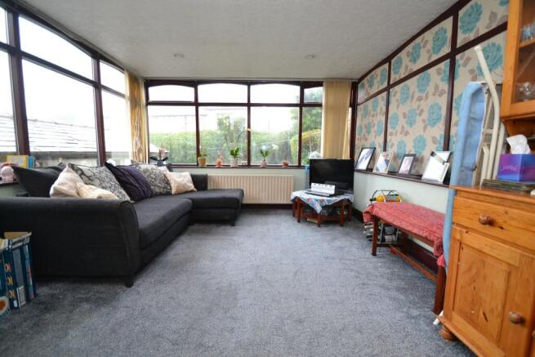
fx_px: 223
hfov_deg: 100.4
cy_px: 178
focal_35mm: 15
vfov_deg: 77.4
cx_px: 268
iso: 1400
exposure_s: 1/60
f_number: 3.5
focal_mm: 10
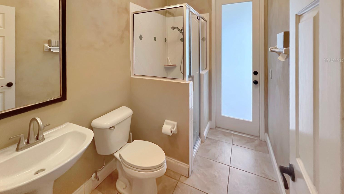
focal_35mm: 15
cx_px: 163
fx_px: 137
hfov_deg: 102.9
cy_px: 60
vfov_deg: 68.0
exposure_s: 1/120
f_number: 1.8
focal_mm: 1.57
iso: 250
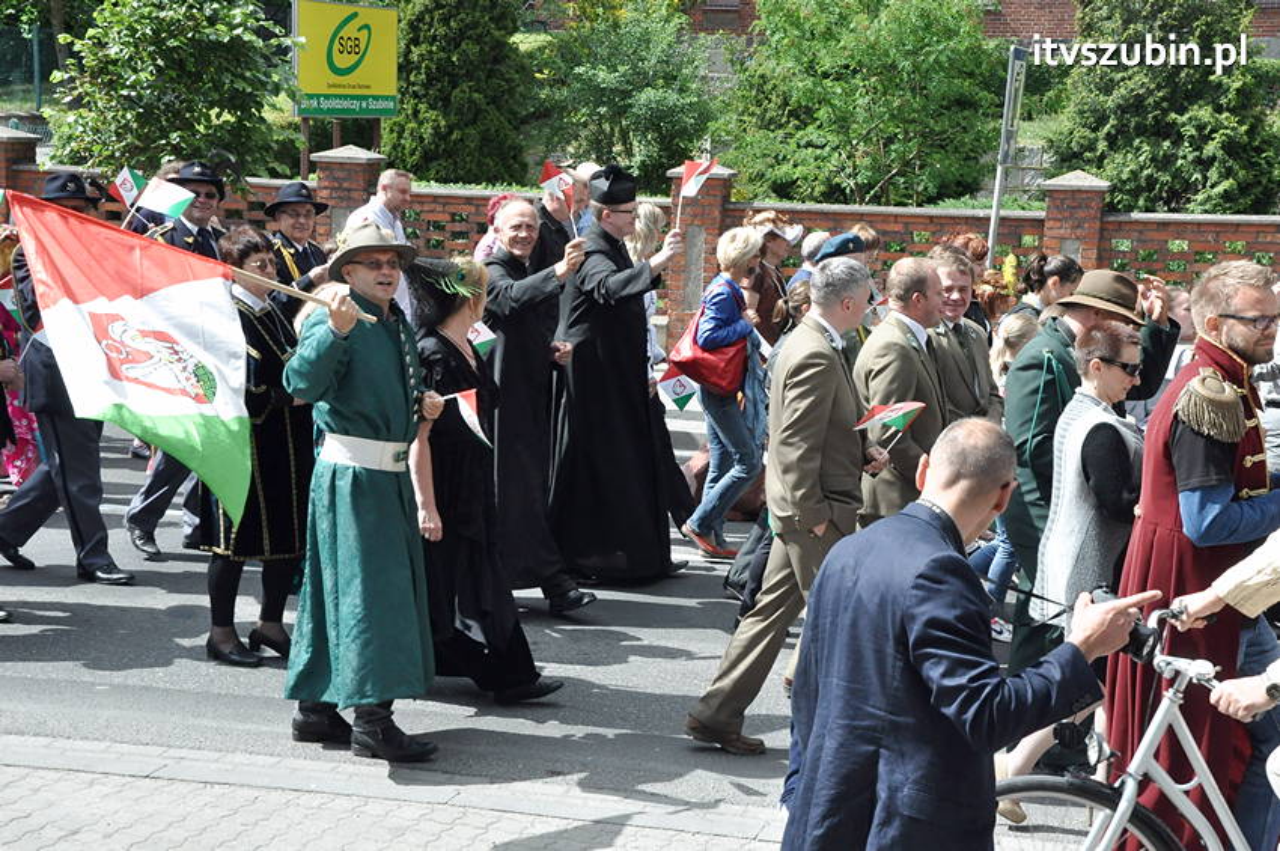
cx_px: 640
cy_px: 426
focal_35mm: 63
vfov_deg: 21.5
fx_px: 2238
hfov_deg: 31.9
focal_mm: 42
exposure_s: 1/640
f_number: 13
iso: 1250
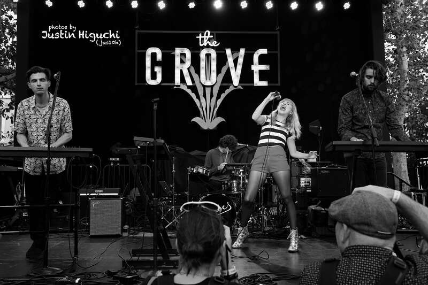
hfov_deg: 54.4
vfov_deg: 37.8
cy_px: 142
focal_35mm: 35
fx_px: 416
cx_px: 214
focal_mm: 35
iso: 800
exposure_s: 1/250
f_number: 5
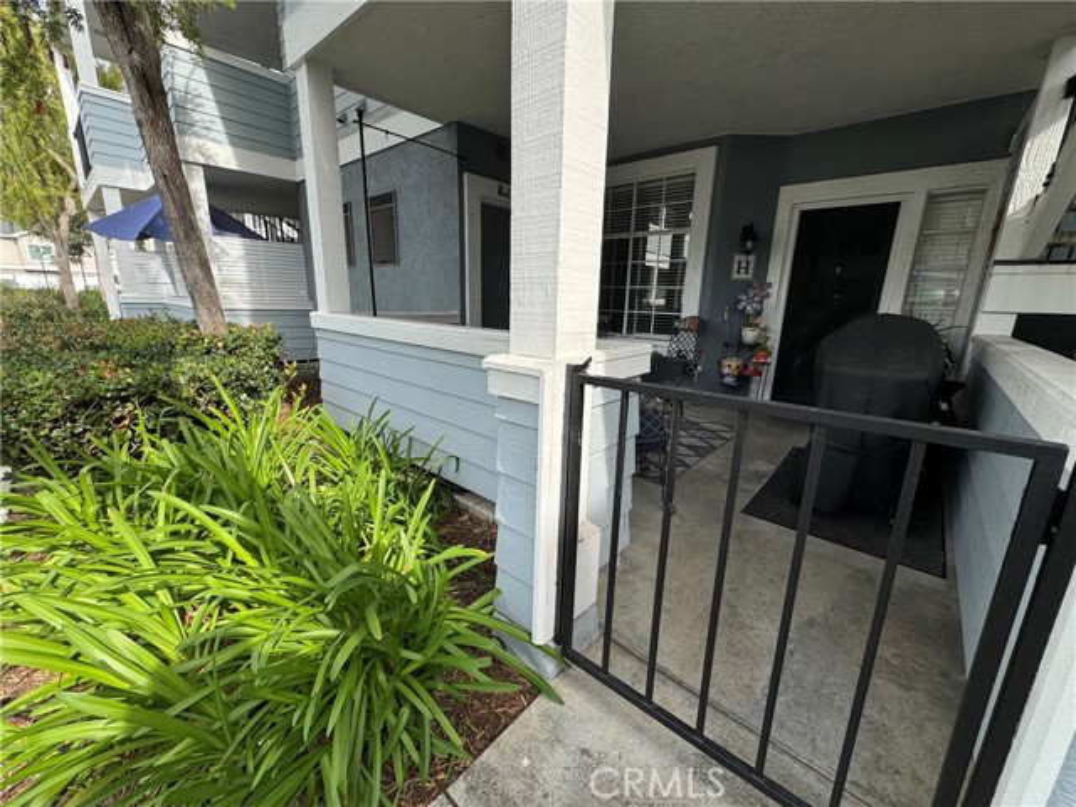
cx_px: 538
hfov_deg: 102.1
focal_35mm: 14
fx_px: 435
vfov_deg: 85.7
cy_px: 404
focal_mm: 2.22
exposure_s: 1/544
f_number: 2.2
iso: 40
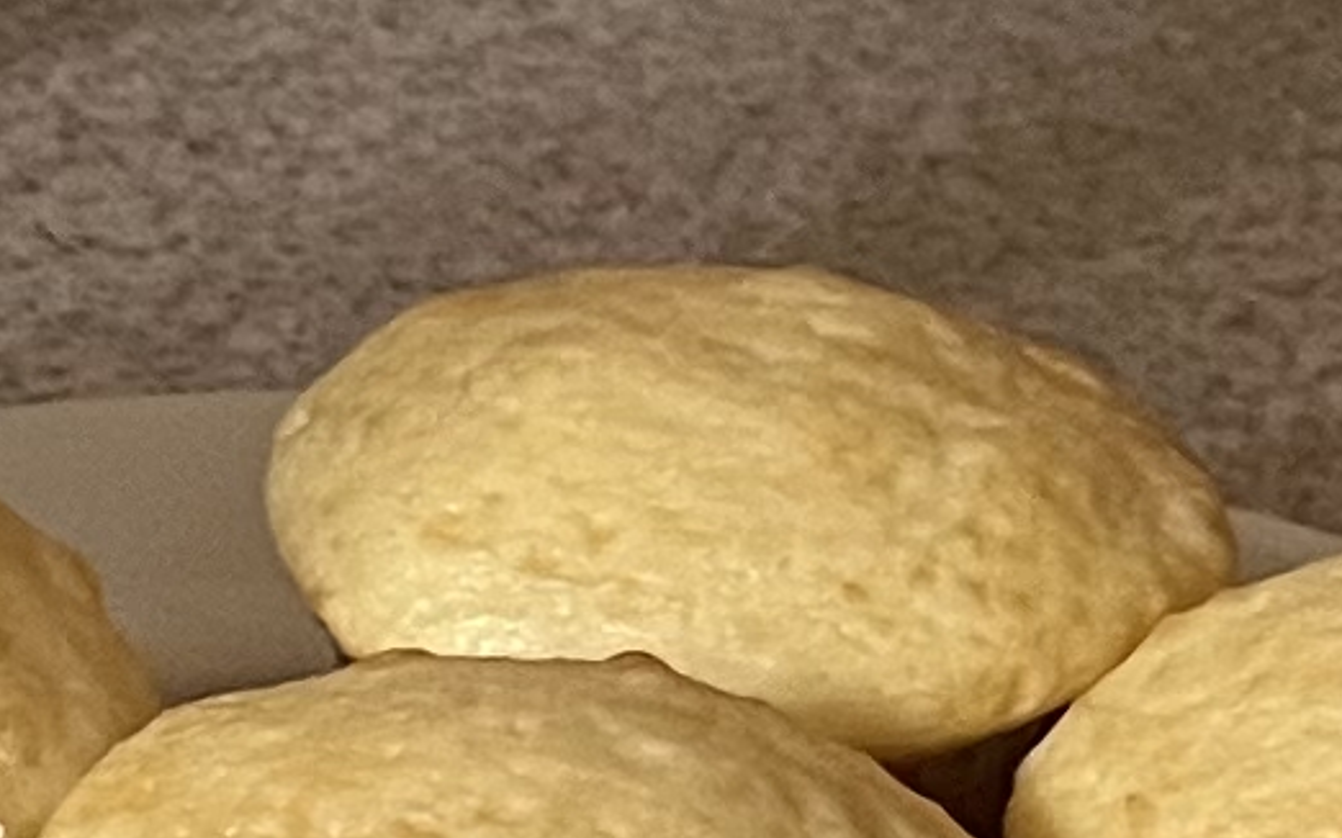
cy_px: 1126
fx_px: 7789
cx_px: -1661
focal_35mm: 213
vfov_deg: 6.1
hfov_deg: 9.0
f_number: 1.5
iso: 400
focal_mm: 5.7
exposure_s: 1/60
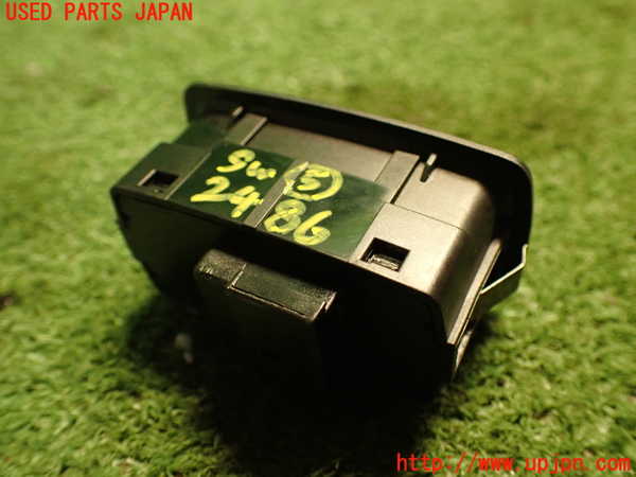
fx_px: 588
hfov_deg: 56.8
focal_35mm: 32
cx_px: 318
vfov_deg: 44.2
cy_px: 238
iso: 800
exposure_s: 1/30
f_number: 2.4
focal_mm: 5.79
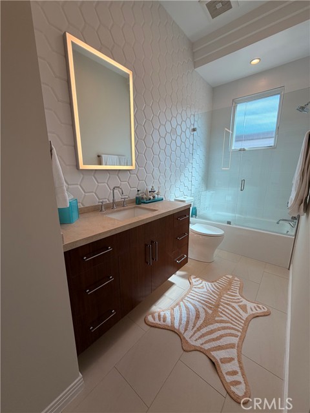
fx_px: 167
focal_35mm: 14
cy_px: 206
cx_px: 155
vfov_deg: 102.1
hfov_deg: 85.7
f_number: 2.2
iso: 50
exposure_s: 1/120
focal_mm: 2.22
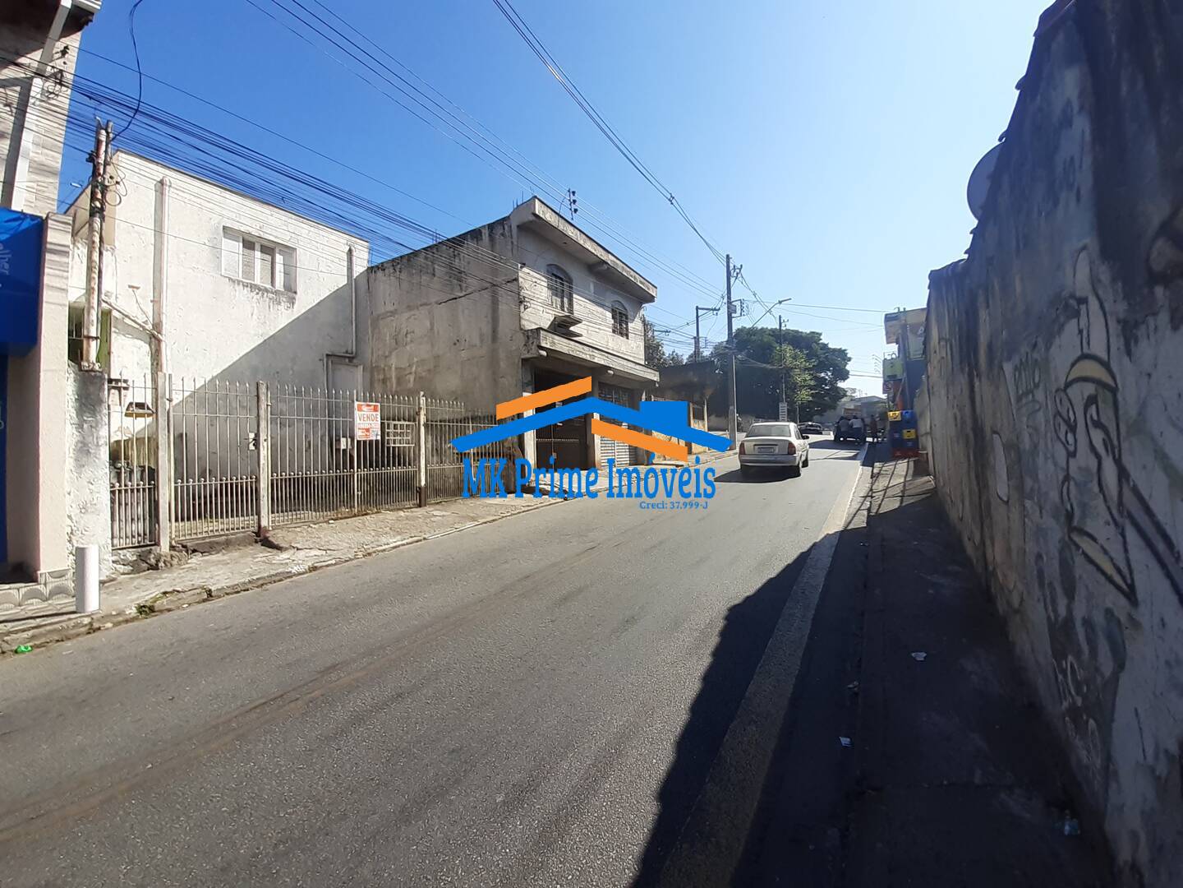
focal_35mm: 13
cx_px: 592
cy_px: 444
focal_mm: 1.13
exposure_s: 1/940
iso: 40
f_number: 2.2
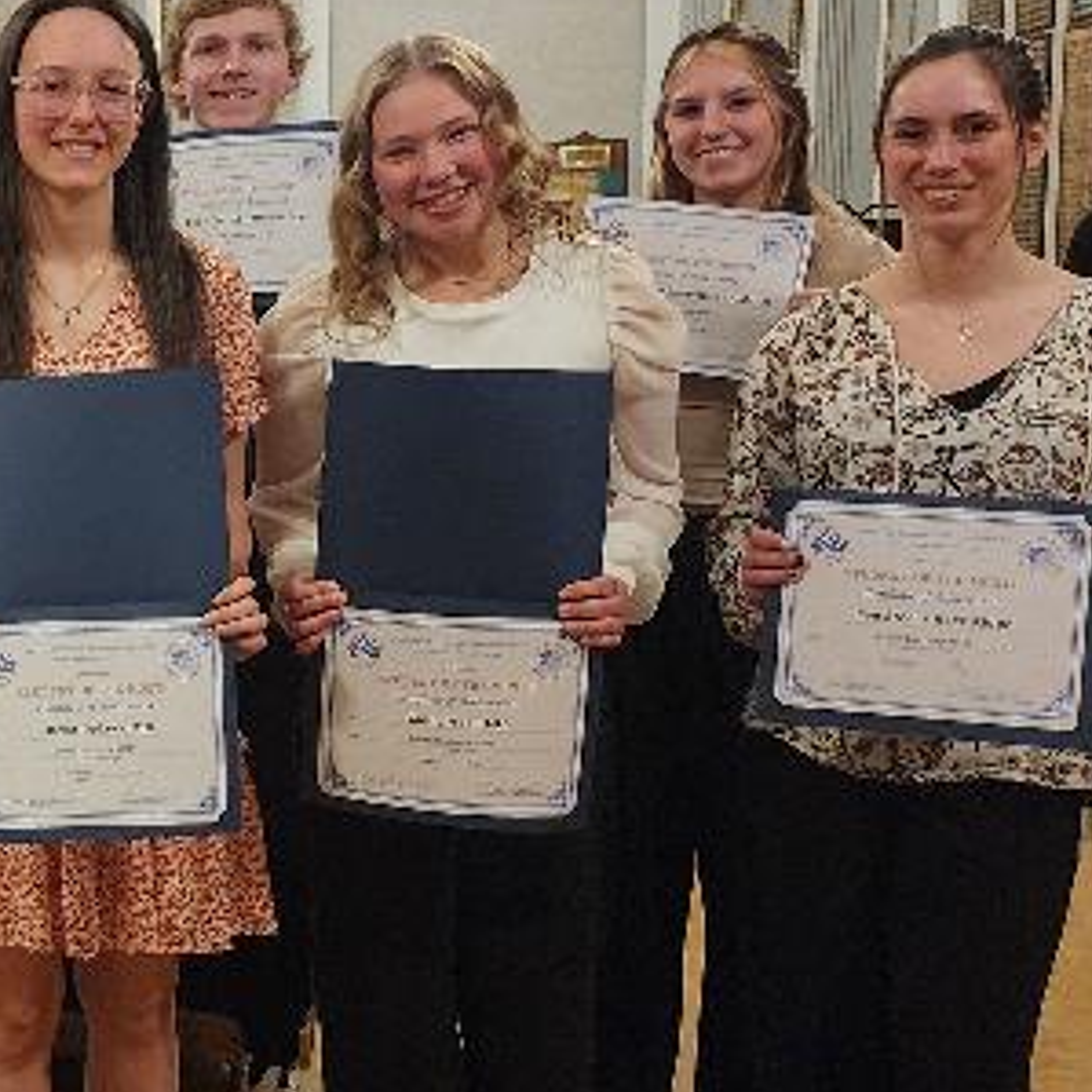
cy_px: 562
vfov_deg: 25.4
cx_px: -256
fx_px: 2427
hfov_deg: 23.0
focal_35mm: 68
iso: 640
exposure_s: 1/24
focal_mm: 6.4
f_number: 1.8
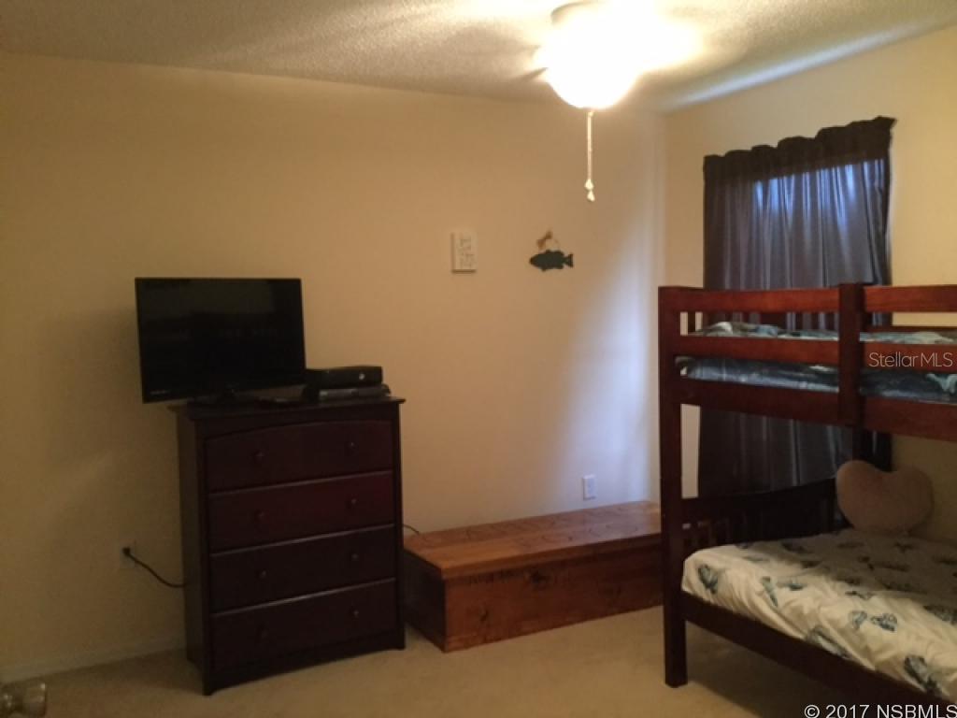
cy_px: 359
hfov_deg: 58.4
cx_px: 478
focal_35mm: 31
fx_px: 857
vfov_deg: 45.4
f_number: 2.4
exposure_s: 1/15
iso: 500
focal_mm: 3.3
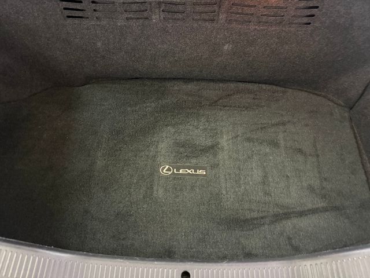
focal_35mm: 24
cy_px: 139
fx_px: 257
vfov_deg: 56.8
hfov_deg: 71.6
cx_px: 185
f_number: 1.78
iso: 1250
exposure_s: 1/30
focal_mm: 6.76
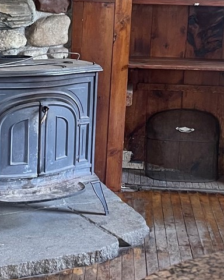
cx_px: 40
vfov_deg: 24.4
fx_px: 647
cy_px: 108
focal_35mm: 78
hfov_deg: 19.4
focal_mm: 5.1
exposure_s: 1/60
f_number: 1.6
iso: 250
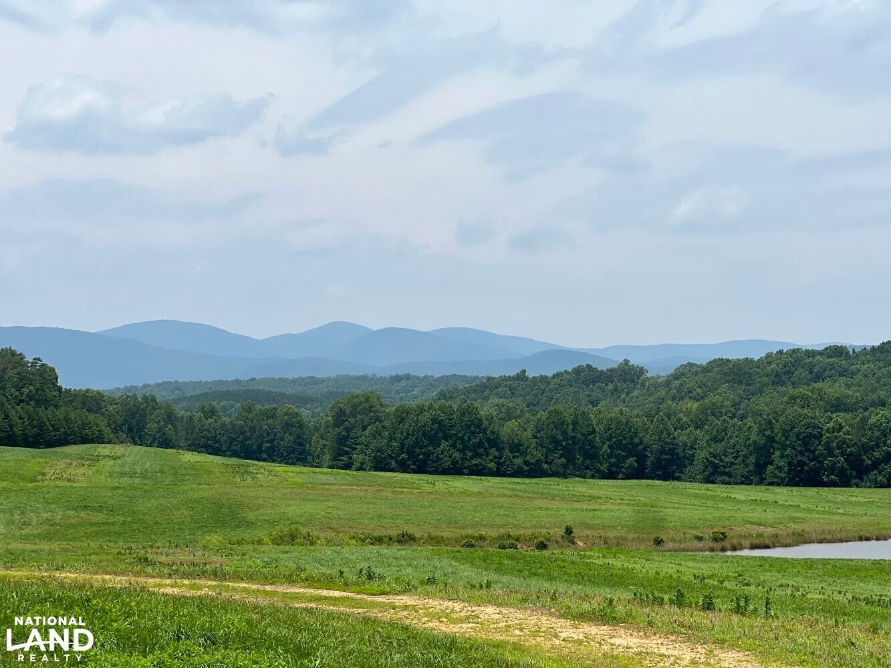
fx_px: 1982
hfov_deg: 25.3
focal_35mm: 77
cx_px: 446
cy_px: 334
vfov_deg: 19.1
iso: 32
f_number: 2.8
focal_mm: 9
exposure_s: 1/1309
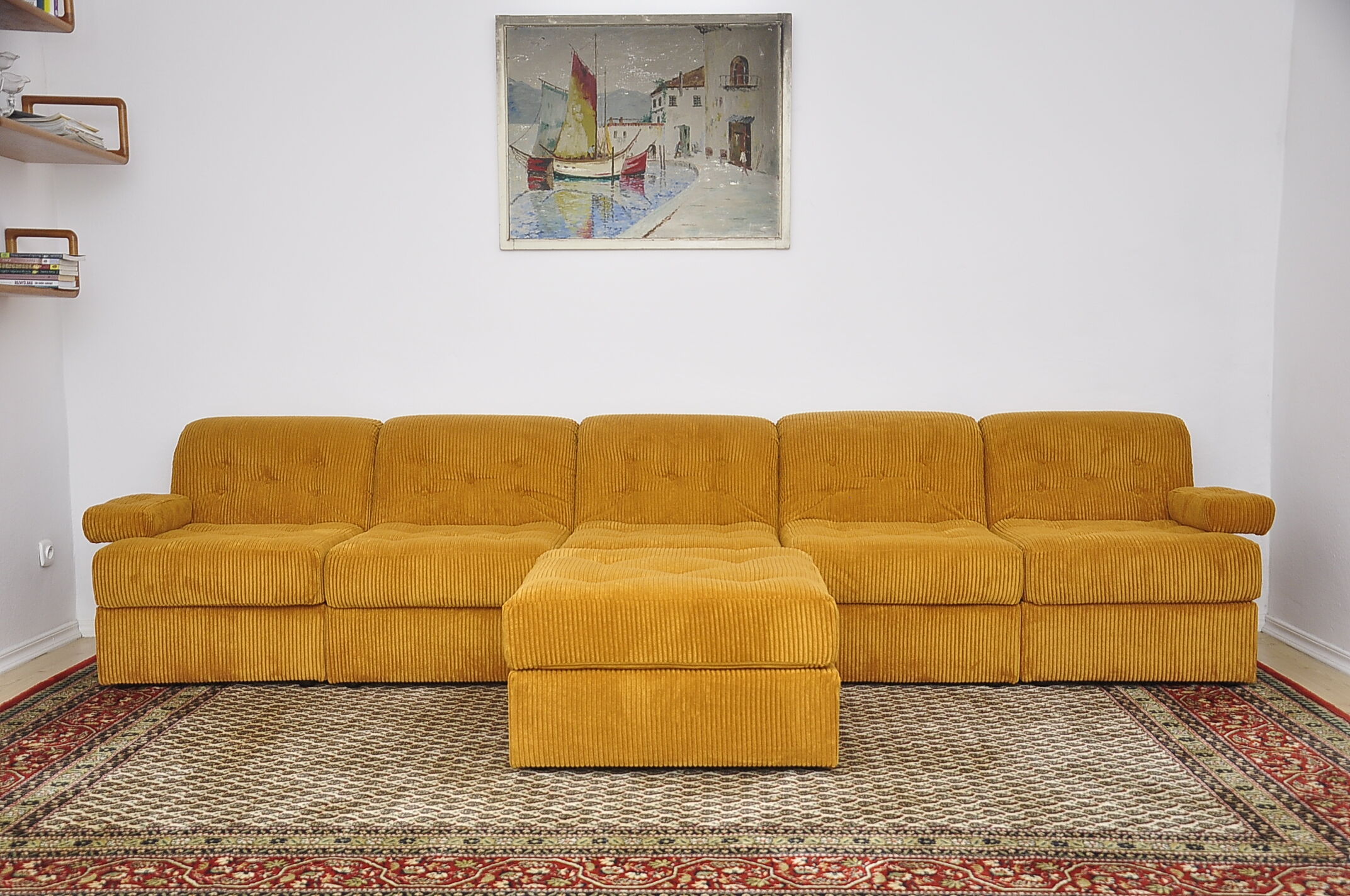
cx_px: 675
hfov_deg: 46.4
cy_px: 448
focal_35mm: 42
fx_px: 1573
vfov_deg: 31.8
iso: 400
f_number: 4
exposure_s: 1/50
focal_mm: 28
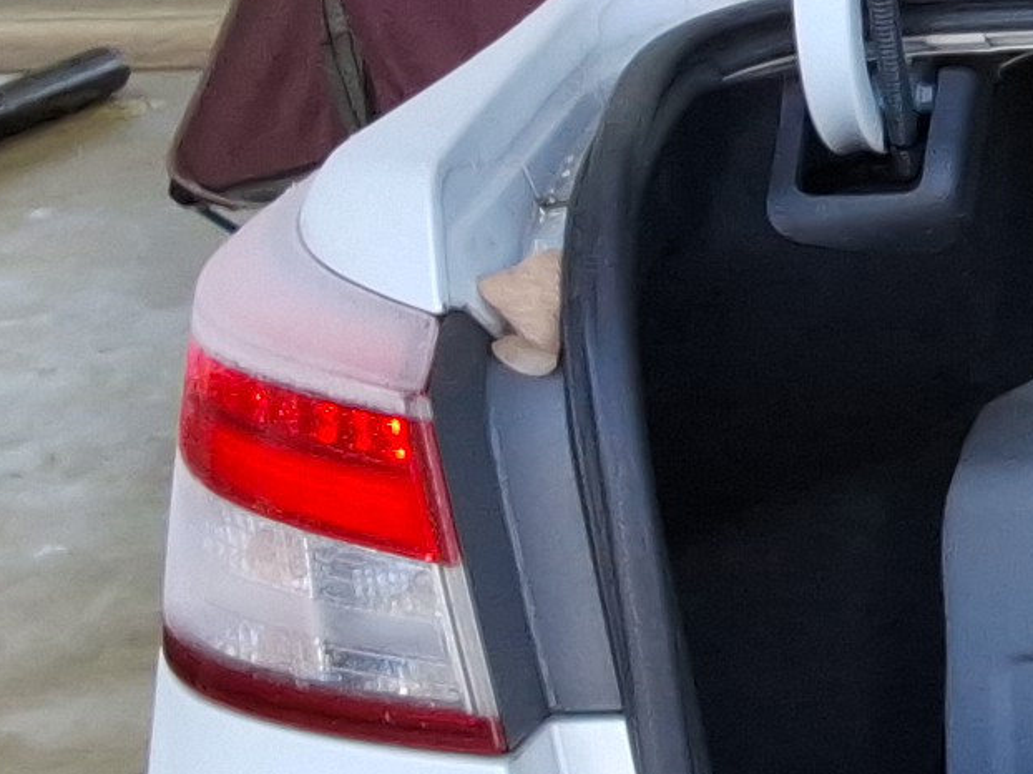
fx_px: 4385
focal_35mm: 147
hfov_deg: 11.9
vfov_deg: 9.9
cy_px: -211
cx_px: 2117
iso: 32
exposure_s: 1/211
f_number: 1.9
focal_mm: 2.91
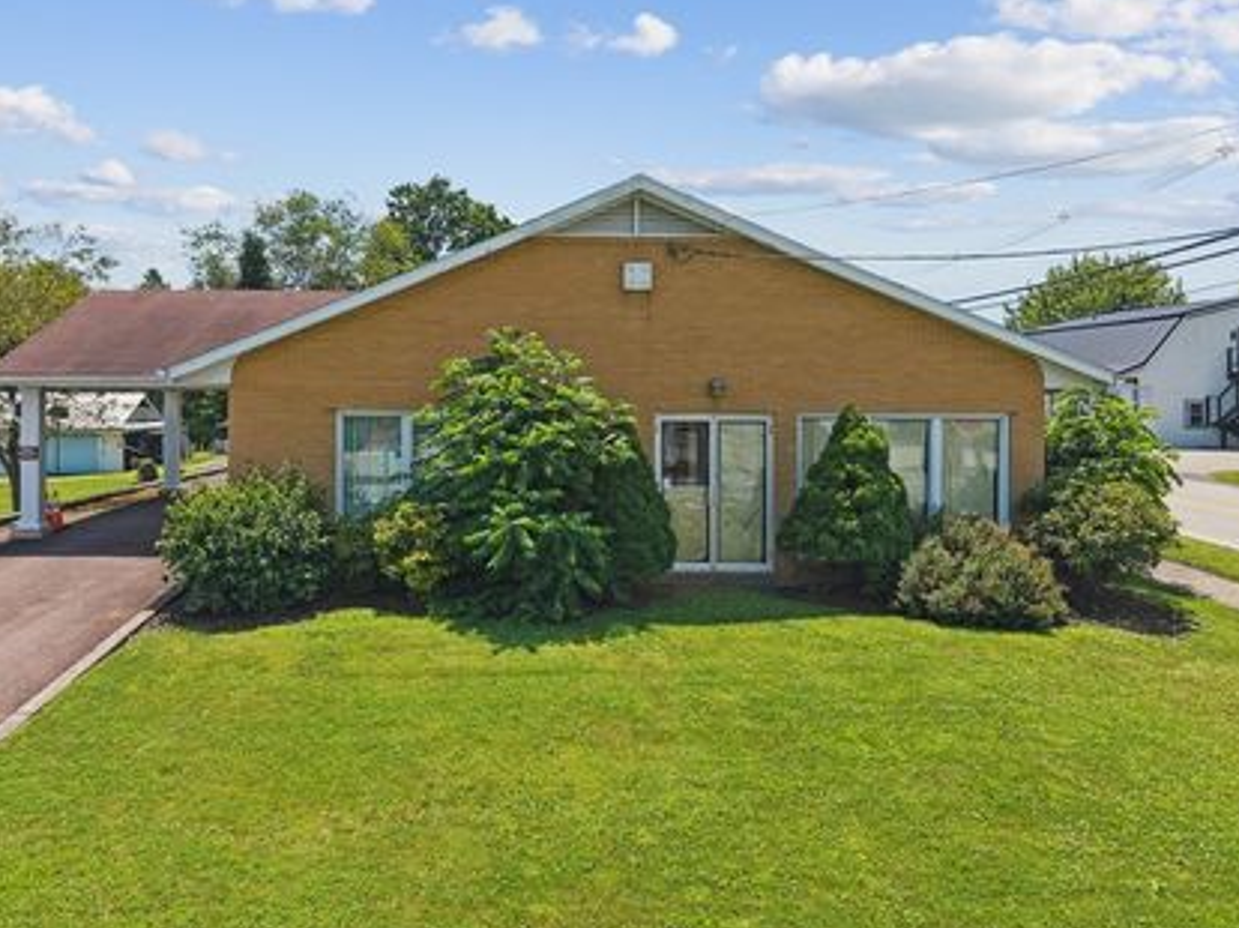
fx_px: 1037
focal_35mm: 29
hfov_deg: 61.5
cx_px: 551
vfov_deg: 48.1
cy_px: 403
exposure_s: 1/6400
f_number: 1.8
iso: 220
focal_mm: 8.67
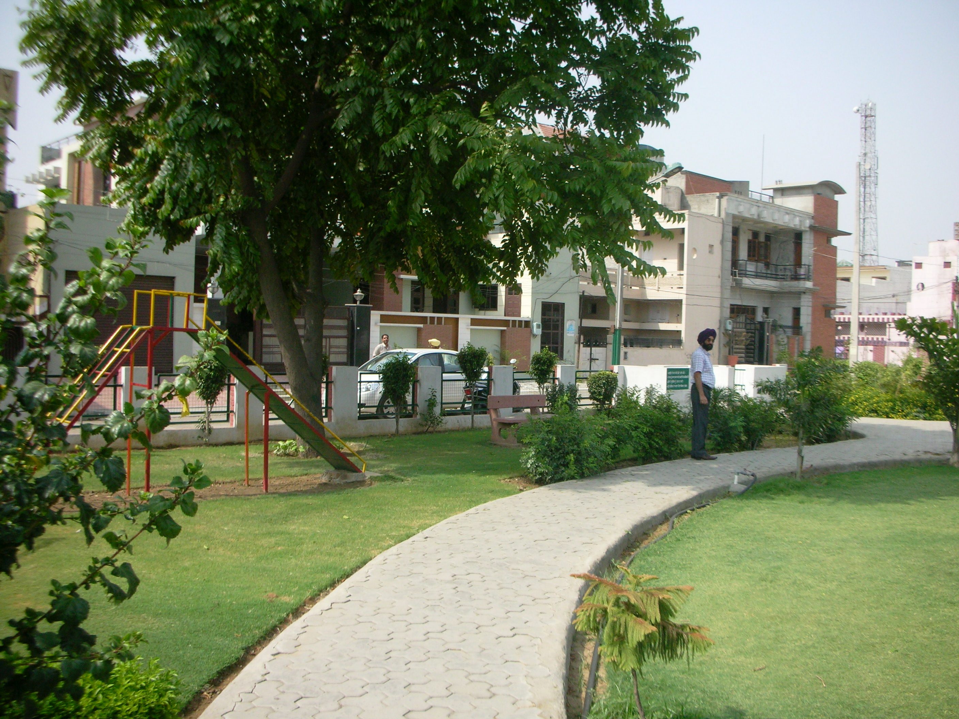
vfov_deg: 40.7
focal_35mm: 35
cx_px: 480
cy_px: 360
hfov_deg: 52.6
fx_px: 970
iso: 50
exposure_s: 1/97
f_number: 8.5
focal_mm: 5.8
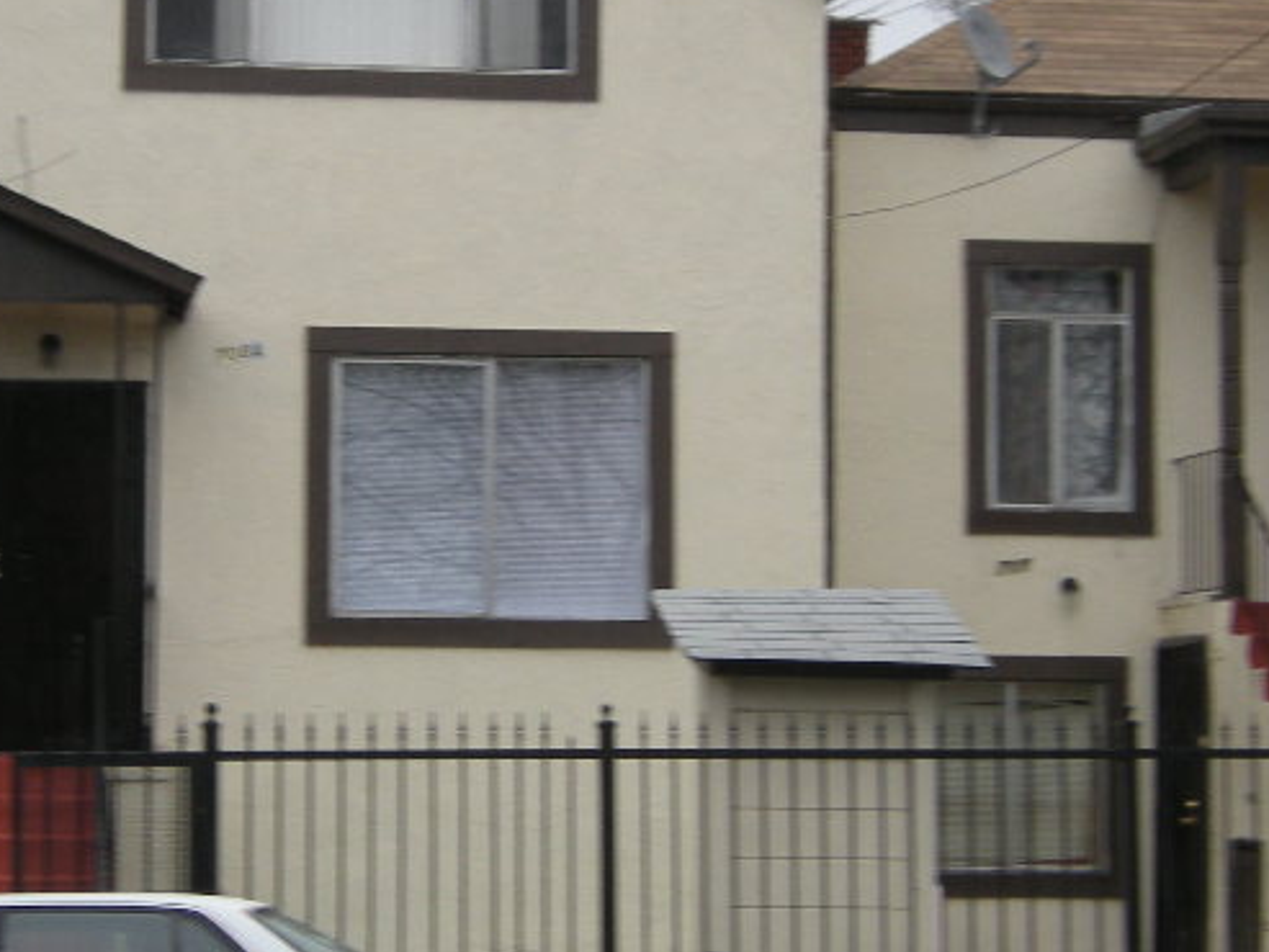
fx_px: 3960
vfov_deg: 13.7
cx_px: 414
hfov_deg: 18.2
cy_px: 437
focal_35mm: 108
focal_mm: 8.8
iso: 64
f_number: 3.8
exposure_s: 1/111
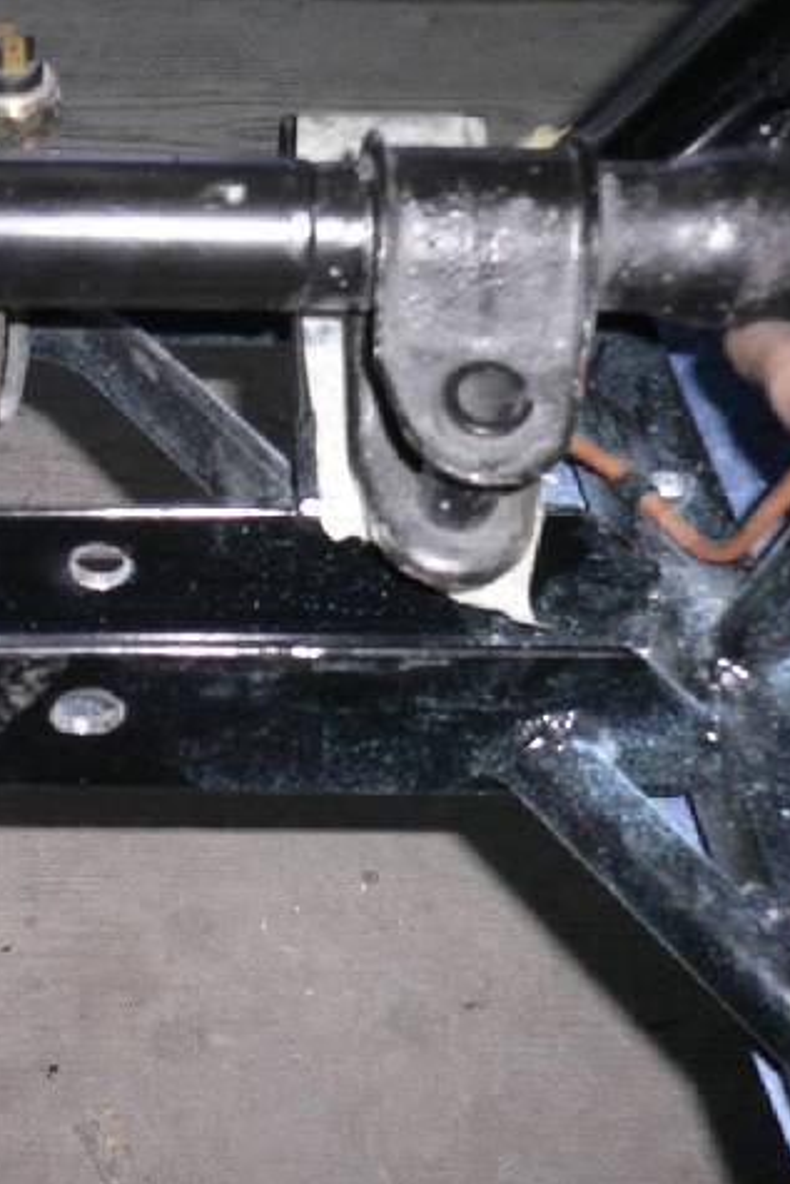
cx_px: 100
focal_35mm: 49
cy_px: 596
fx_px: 1612
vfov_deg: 40.3
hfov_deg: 26.7
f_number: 2.8
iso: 100
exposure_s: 1/60
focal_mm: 5.8
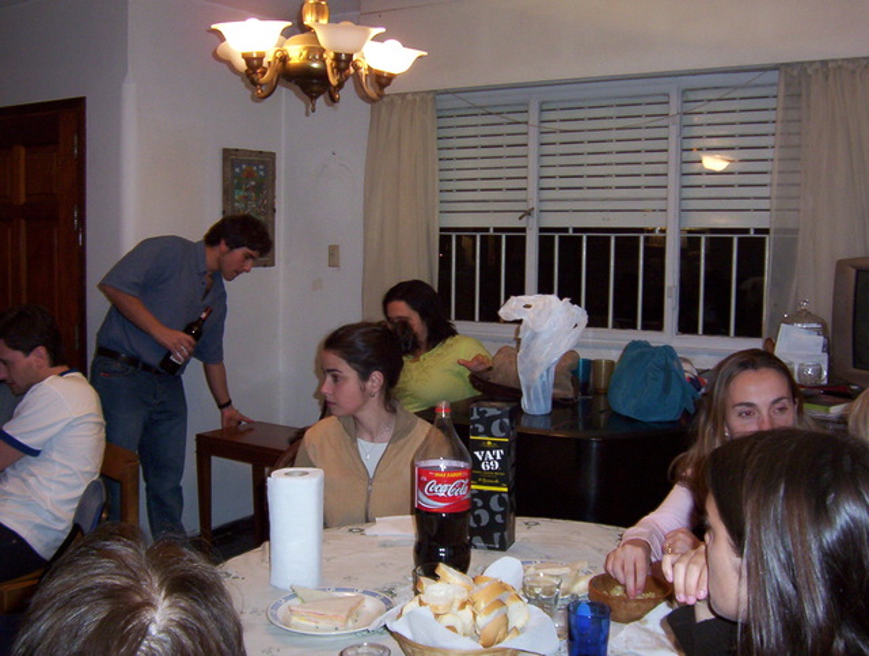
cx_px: 434
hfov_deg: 51.3
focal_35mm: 36
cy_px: 328
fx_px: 906
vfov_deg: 39.8
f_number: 2.76
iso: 140
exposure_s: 1/30
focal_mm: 5.54
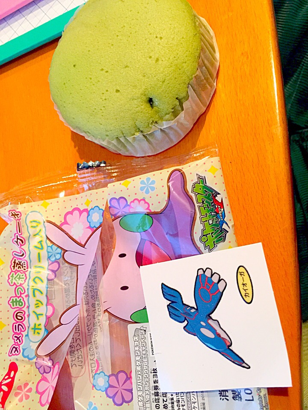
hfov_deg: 48.2
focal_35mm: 29
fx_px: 344
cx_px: 154
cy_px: 205
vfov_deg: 61.7
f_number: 2.2
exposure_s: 1/17
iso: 125
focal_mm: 4.15
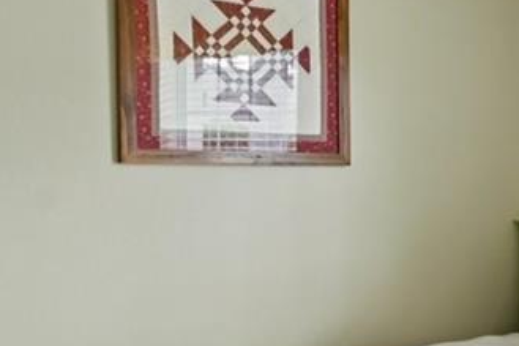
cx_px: 831
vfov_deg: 20.0
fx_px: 980
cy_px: 214
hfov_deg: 22.6
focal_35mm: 68
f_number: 8
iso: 400
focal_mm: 14
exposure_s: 1/200
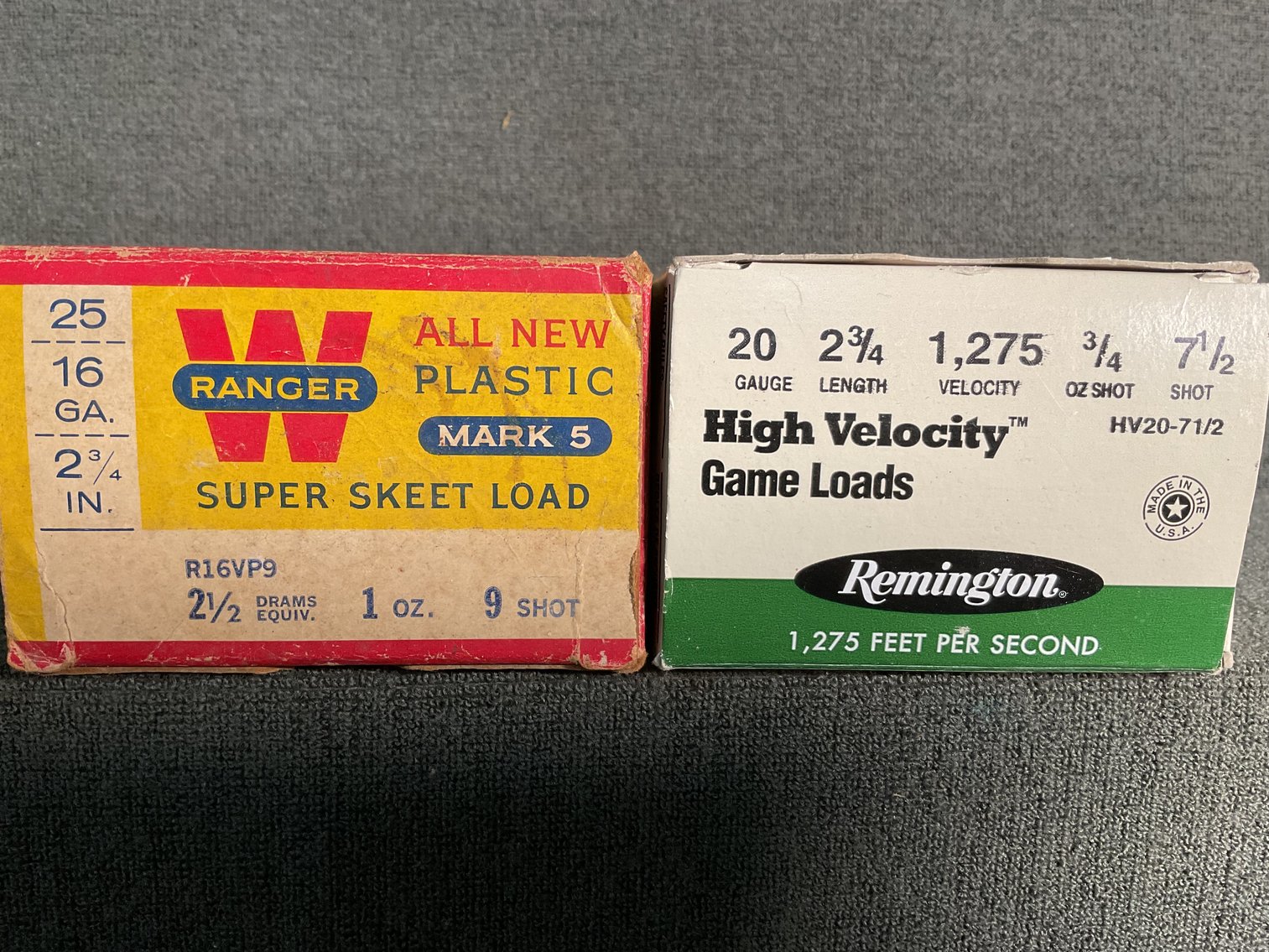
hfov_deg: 61.7
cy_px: 476
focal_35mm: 29
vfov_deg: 48.2
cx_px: 634
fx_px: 1063
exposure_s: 1/60
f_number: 1.8
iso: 64
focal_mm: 3
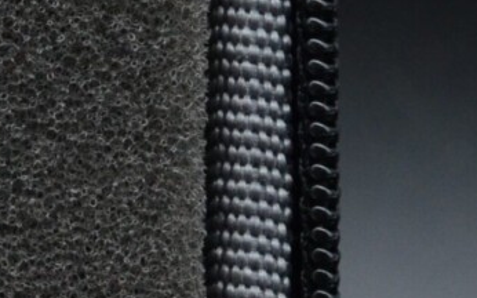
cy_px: 626
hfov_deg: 5.5
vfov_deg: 3.5
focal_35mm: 371
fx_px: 4821
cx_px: -456
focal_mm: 60
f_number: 16
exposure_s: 1/50
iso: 1600
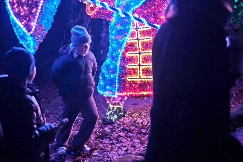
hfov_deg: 35.8
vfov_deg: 24.3
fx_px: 371
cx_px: 77
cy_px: 35
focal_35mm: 55
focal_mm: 23
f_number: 1.4
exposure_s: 1/550
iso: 3200
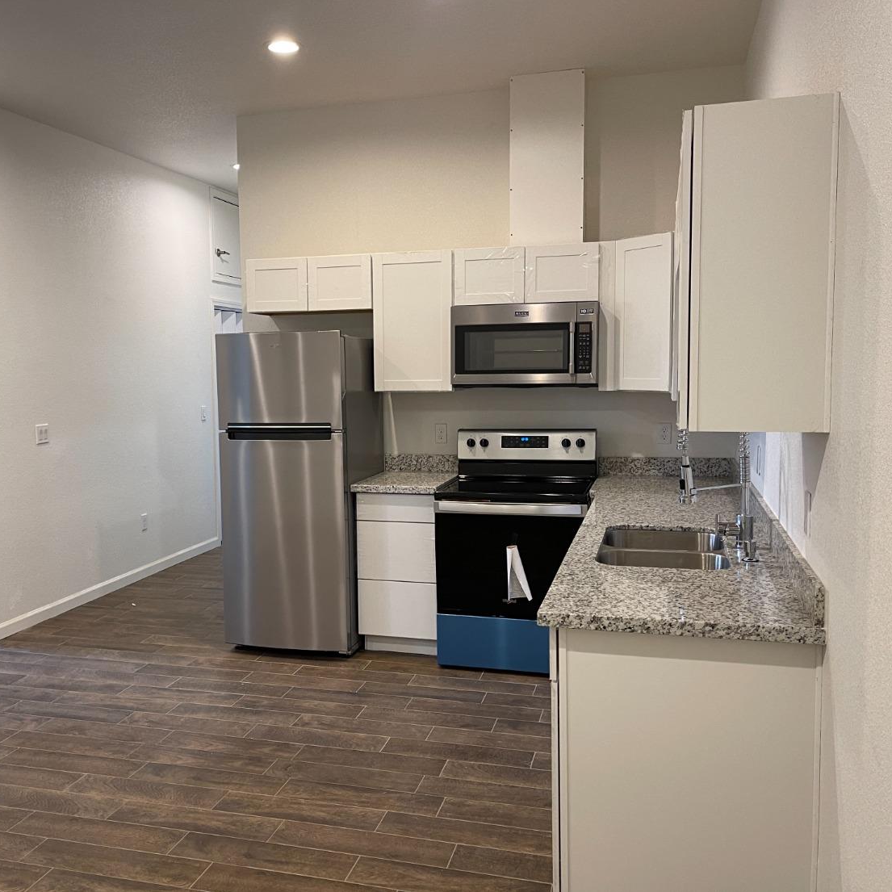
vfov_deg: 54.0
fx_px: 875
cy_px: 440
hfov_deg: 53.8
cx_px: 377
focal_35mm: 30
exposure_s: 1/60
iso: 100
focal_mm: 5.1
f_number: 1.6
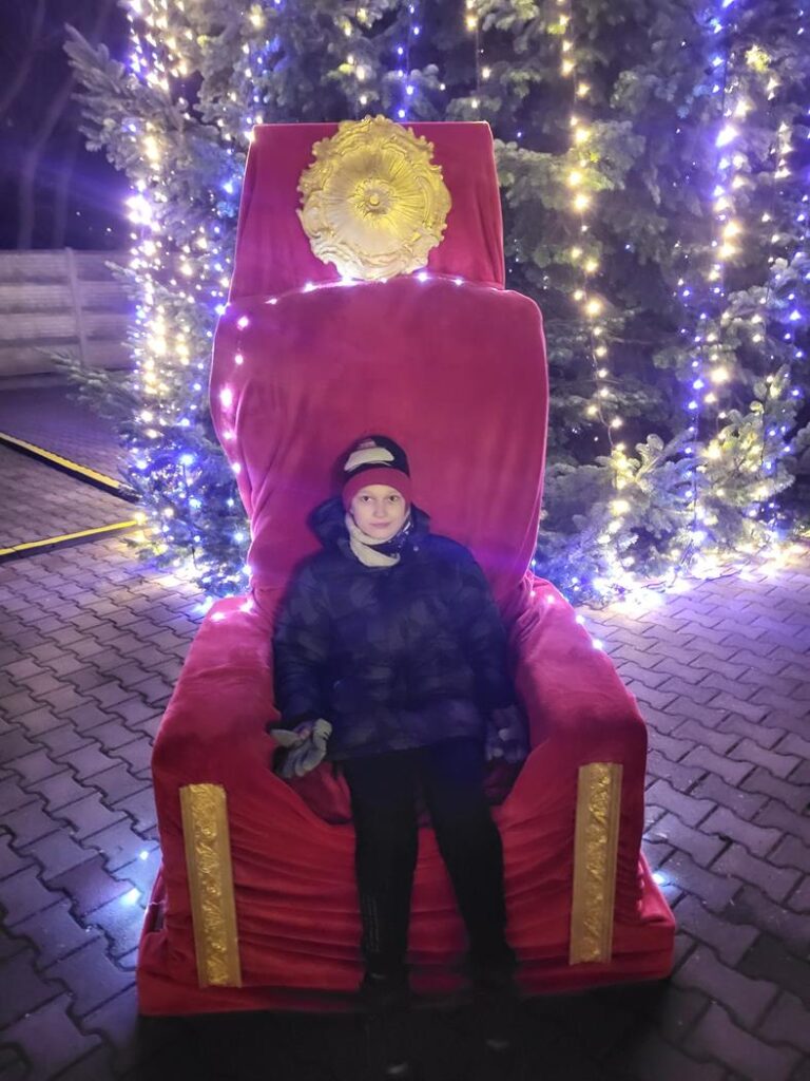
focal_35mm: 26
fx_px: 811
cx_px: 405
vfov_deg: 67.3
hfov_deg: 53.1
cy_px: 540
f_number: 1.8
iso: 1250
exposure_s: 1/10
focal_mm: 5.4
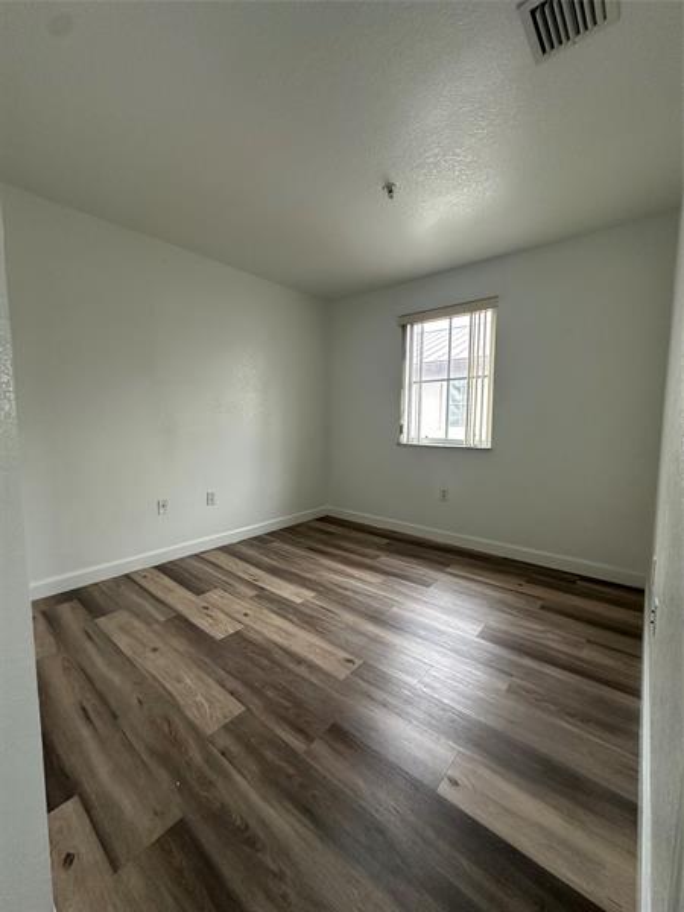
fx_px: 369
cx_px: 342
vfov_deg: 102.1
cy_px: 456
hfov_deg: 85.7
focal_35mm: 14
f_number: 2.2
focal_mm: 2.22
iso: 250
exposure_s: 1/60
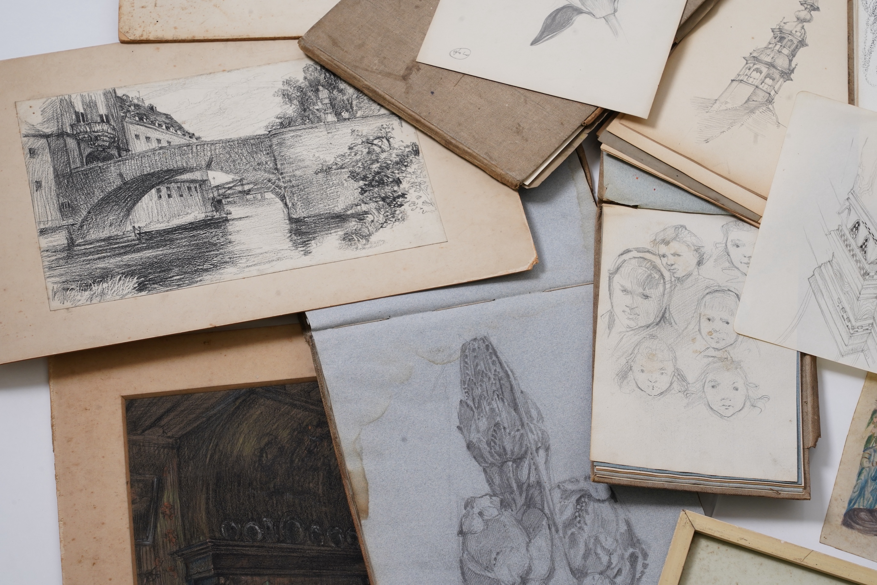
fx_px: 2558
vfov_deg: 13.0
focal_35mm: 105
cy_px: 292
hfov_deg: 19.5
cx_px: 438
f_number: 14
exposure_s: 1/125
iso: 800
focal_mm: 105
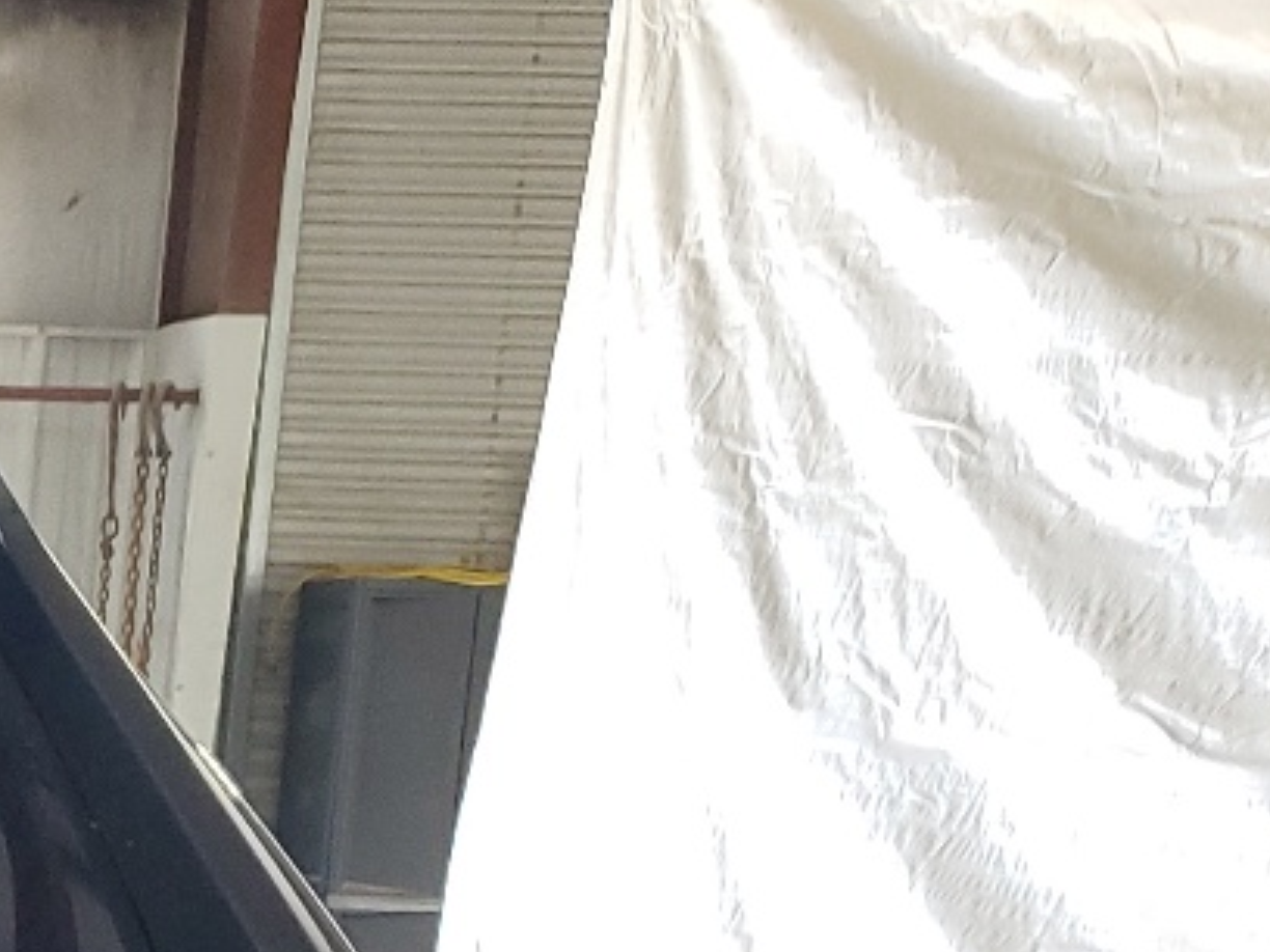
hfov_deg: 15.9
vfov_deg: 13.3
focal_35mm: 102
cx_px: -1127
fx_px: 3742
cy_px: 1608
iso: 97
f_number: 1.5
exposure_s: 1/120
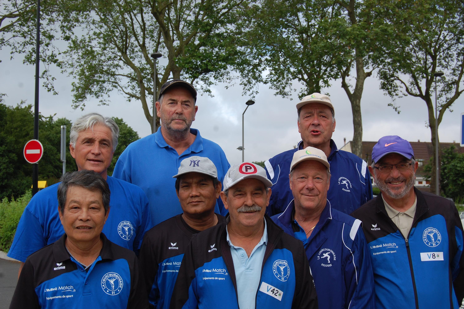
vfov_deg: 23.7
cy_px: 154
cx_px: 232
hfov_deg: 35.1
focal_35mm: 57
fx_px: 734
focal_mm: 38
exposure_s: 1/250
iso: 200
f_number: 8
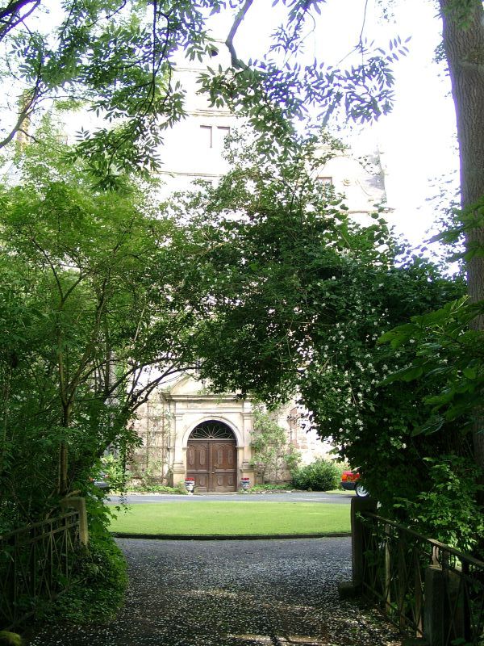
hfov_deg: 30.9
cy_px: 323
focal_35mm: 47
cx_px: 242
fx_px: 876
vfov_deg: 40.4
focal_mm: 9.82
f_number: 2
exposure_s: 1/85.4
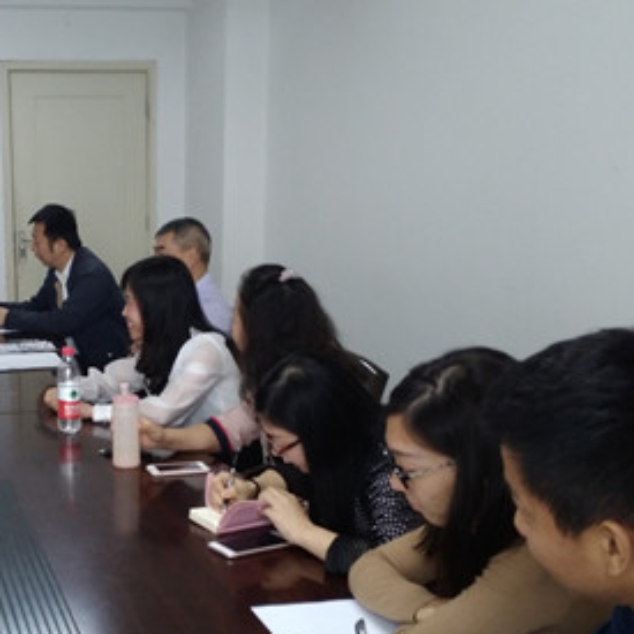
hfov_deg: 30.6
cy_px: 427
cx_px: 101
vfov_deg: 31.4
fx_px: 1119
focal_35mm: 54
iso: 348
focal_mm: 3.78
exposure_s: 1/33
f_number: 2
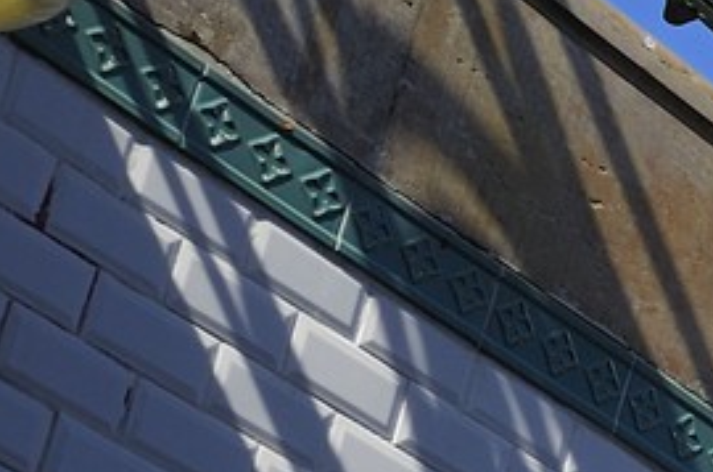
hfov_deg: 9.2
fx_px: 3638
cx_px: 2047
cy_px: 380
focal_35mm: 184
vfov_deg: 7.4
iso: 200
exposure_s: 1/200
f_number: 11
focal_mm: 31
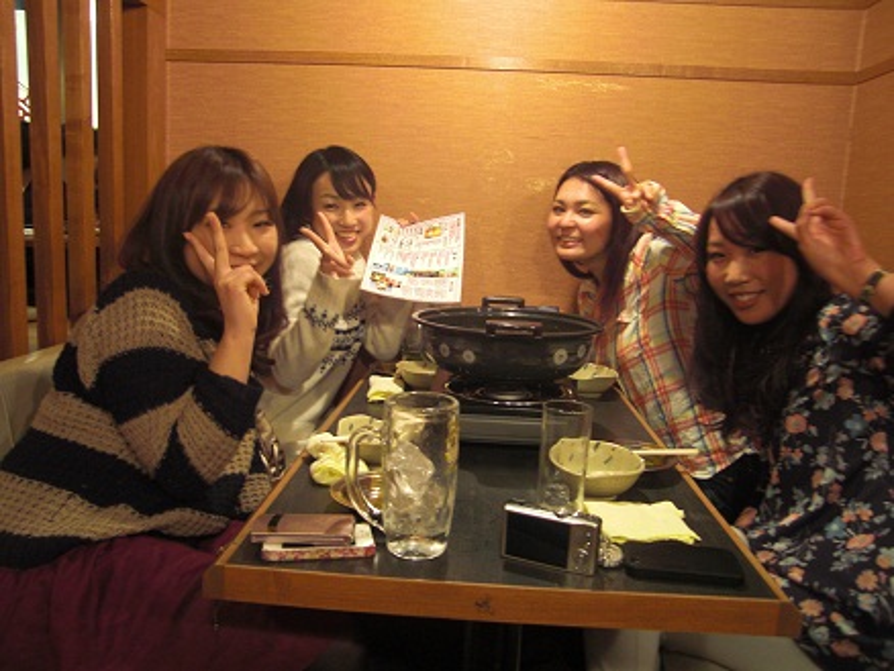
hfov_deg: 63.4
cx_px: 447
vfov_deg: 49.8
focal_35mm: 28
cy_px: 336
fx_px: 724
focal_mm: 4.9
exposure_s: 1/4
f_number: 2.6
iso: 200
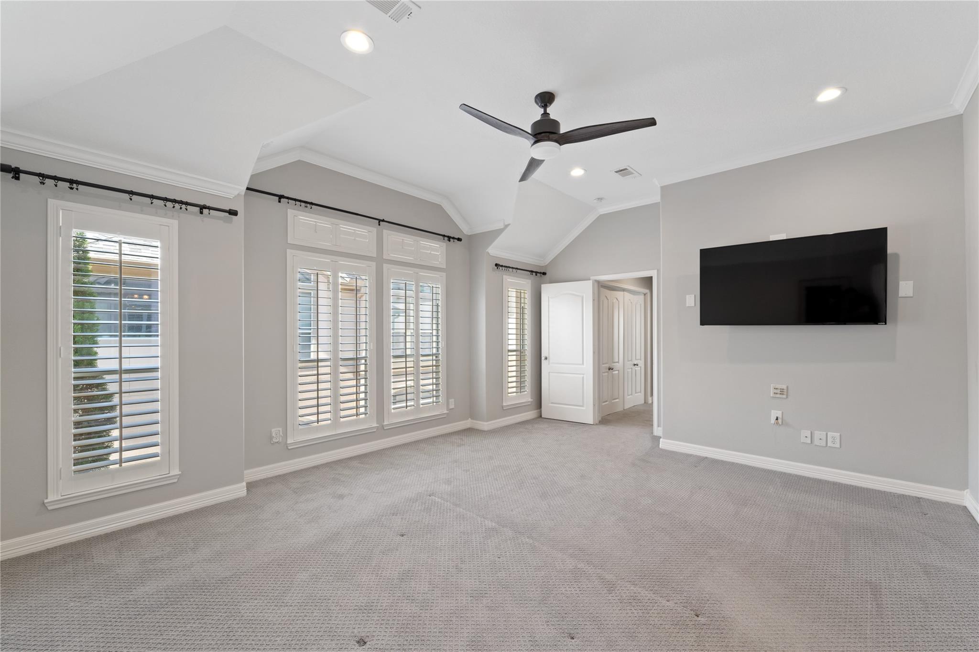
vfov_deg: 81.2
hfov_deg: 104.3
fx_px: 381
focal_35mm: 14
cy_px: 326
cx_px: 490
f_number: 9
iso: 320
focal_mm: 14
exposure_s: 1/4
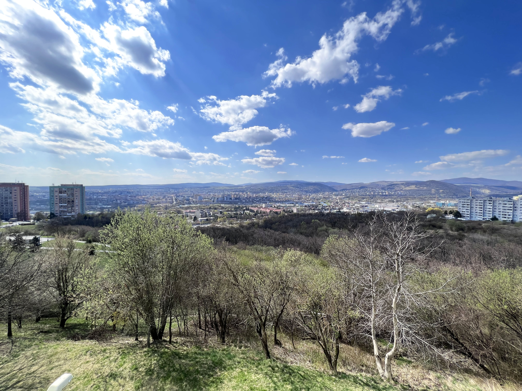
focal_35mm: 13
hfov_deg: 106.2
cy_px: 196
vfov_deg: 89.9
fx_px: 196
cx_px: 261
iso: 32
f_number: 1.8
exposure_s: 1/1054
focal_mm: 1.57
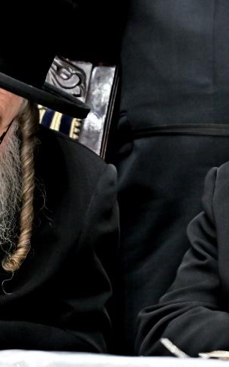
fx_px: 6401
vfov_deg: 3.3
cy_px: 164
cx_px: -41
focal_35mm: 641
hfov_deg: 2.0
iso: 800
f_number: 2.8
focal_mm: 200
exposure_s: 1/250
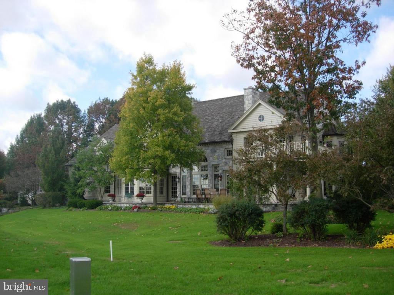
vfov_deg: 37.7
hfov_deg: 49.0
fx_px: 433
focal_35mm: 38
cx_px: 197
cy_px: 148
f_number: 2.8
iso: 64
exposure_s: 1/683
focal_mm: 7.8
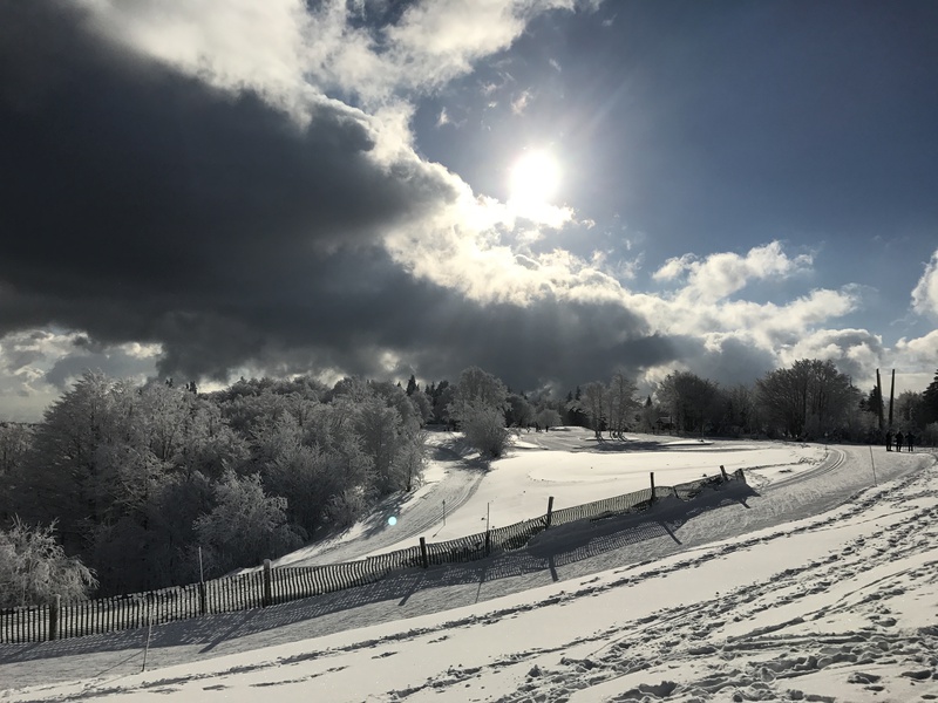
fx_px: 759
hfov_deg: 63.4
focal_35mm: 28
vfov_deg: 49.7
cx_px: 469
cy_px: 352
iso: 25
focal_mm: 3.99
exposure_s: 1/19231
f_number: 1.8
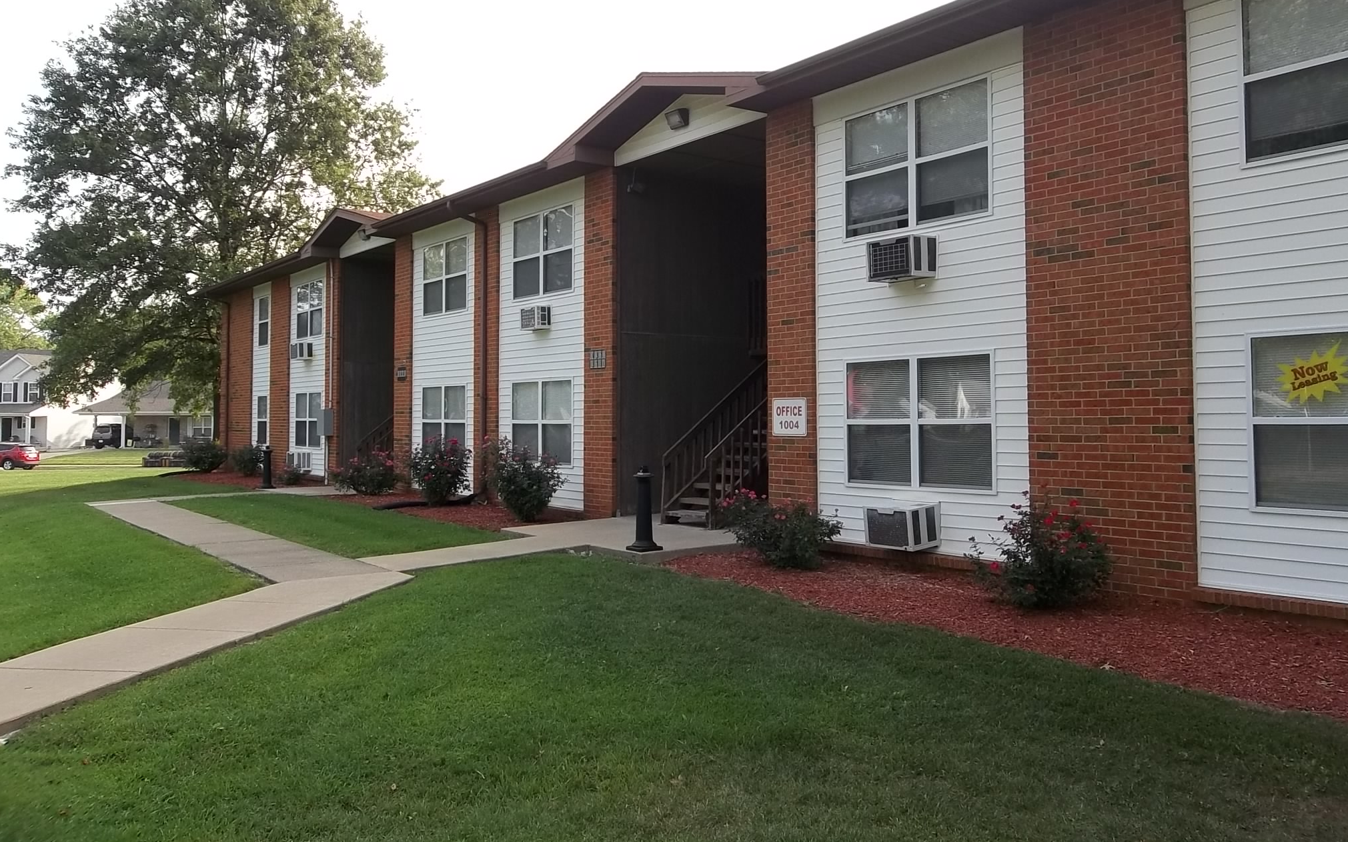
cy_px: 381
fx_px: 1065
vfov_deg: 43.1
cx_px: 670
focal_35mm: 29
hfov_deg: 64.6
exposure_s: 1/200
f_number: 3.5
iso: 80
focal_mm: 4.9
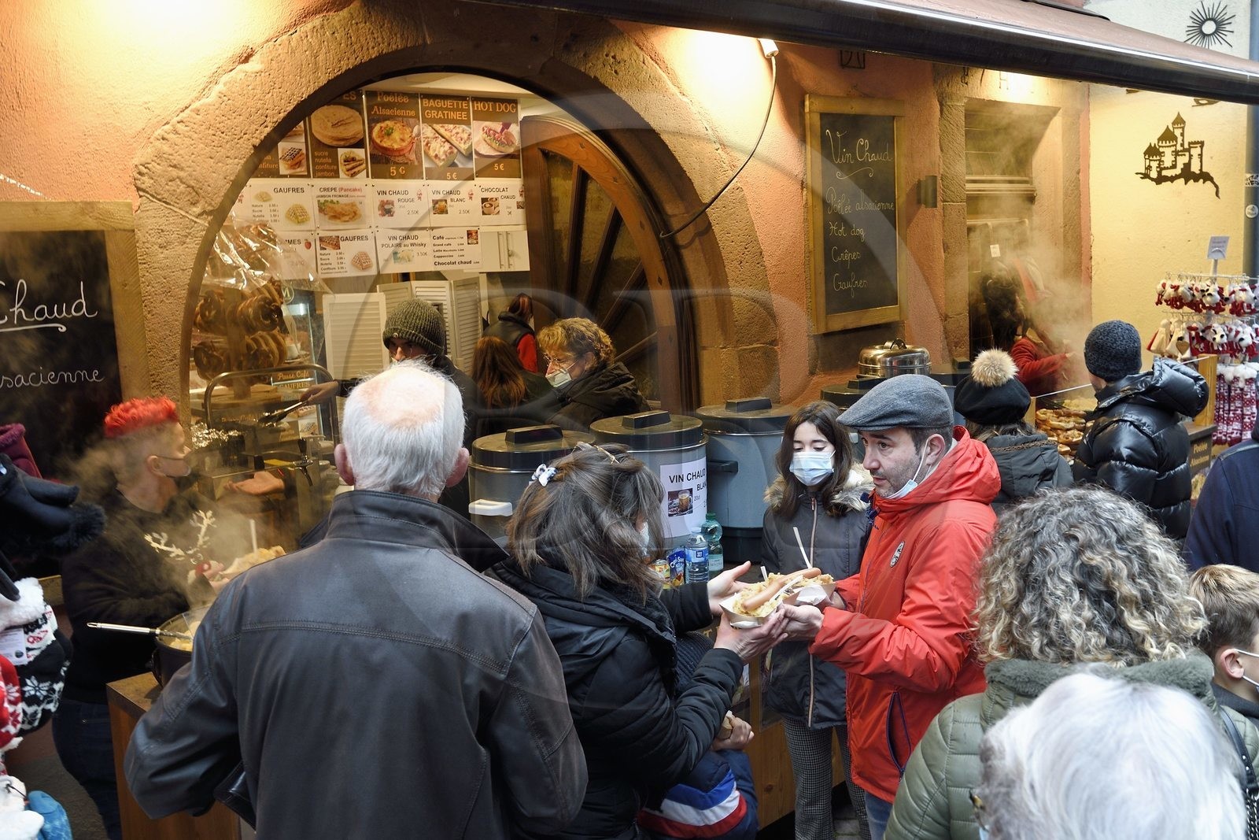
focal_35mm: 30
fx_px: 1049
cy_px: 420
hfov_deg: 61.9
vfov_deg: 43.6
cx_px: 630
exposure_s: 1/60
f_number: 7.1
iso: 800
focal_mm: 30
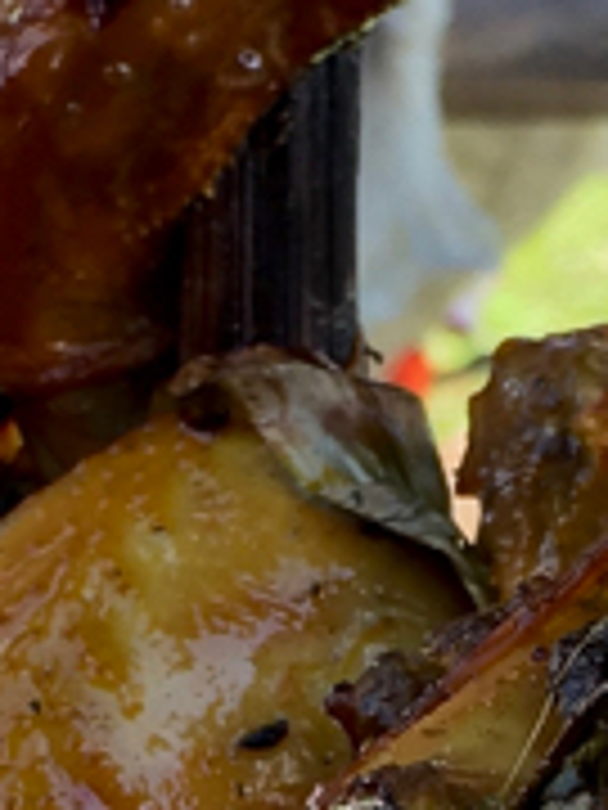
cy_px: 1008
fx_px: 4824
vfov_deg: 9.5
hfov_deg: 7.2
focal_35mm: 206
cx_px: 603
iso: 25
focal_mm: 4.15
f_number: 2.2
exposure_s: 1/156
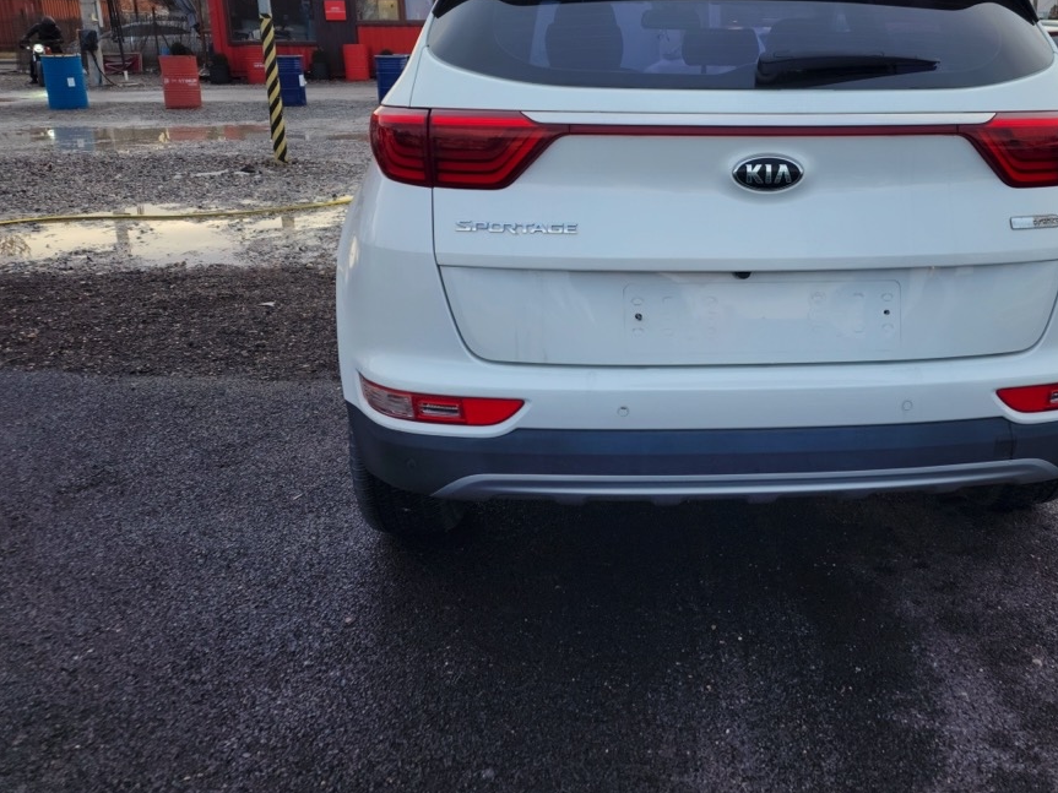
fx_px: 978
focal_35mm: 32
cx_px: 728
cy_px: 262
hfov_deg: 55.3
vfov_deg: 43.5
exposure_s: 1/120
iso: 25
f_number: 1.8
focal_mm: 6.4
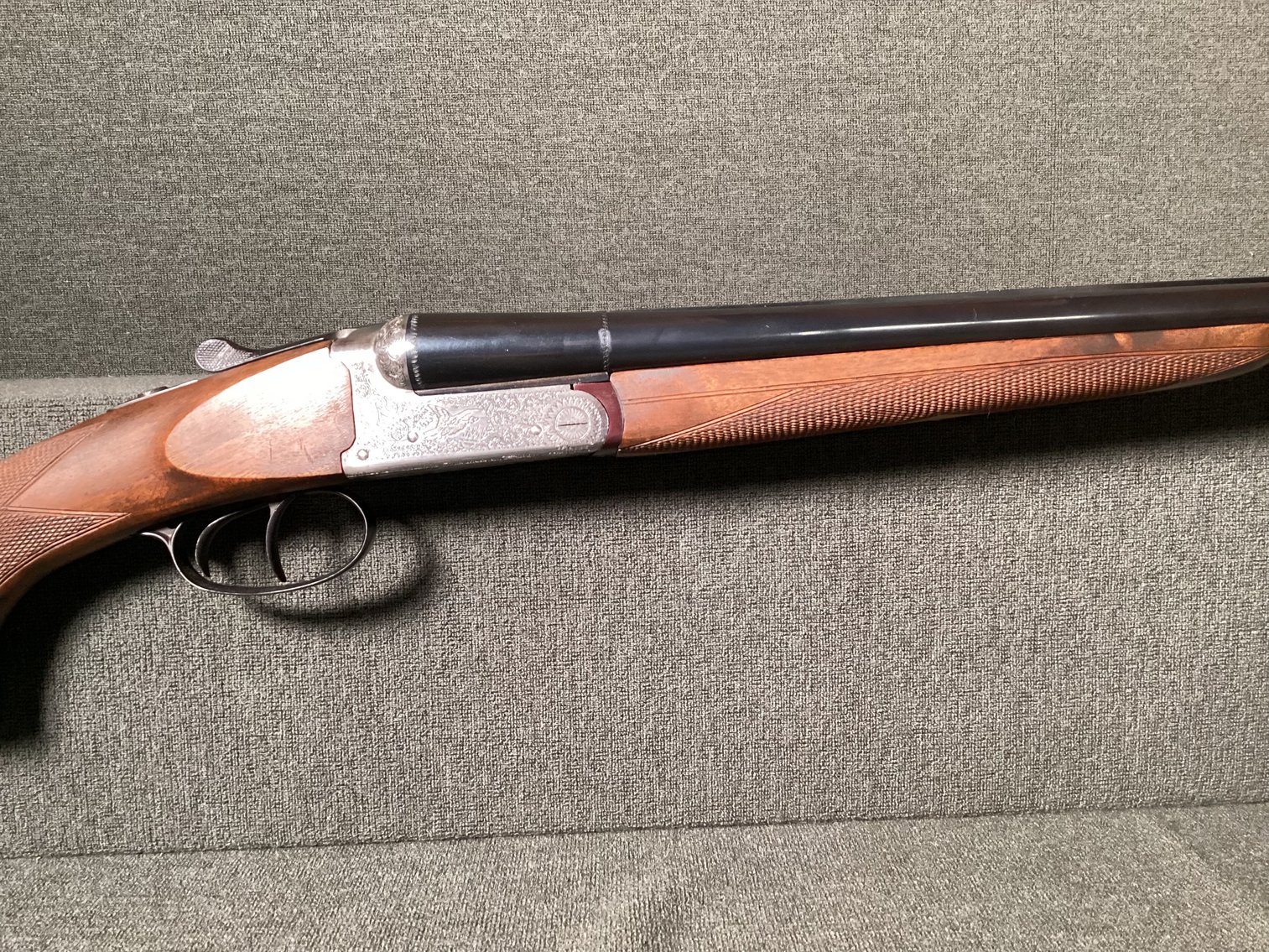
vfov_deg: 45.4
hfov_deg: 58.3
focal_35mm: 31
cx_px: 634
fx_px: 1137
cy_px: 476
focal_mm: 3.3
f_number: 2.4
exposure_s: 1/40
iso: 400
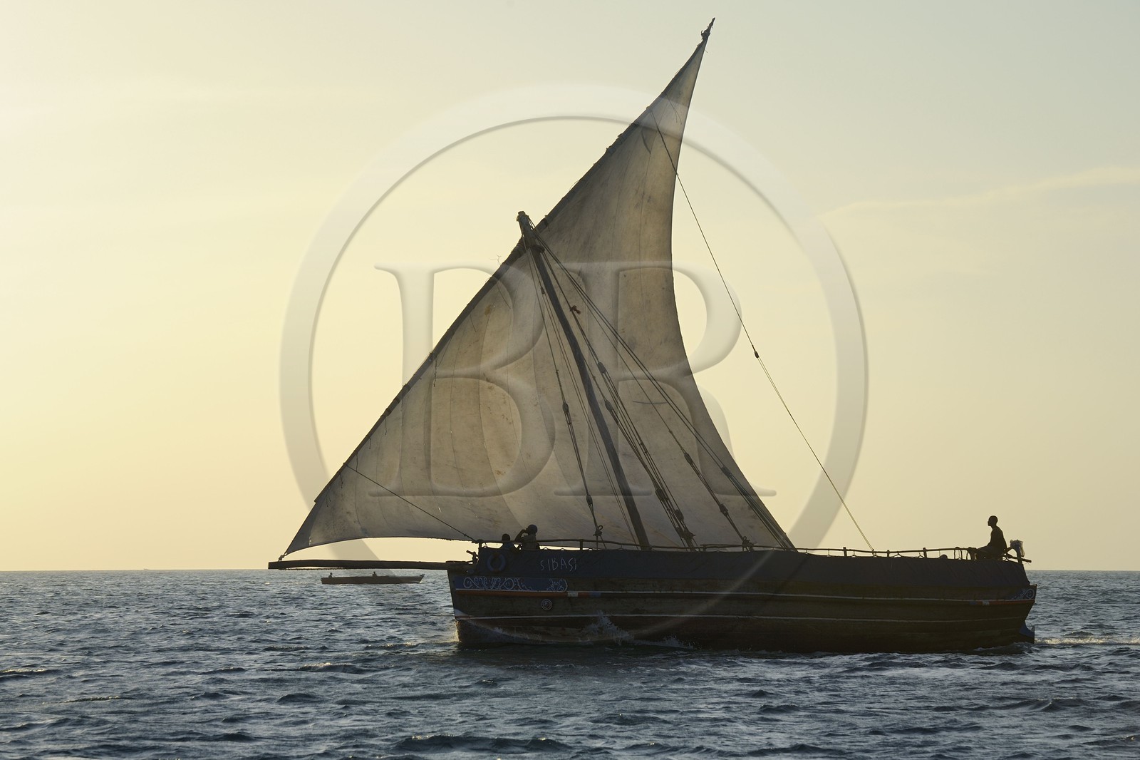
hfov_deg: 15.2
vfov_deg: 10.2
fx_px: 4274
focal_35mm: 135
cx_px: 570
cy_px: 380
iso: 200
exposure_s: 1/640
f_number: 8
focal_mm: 135
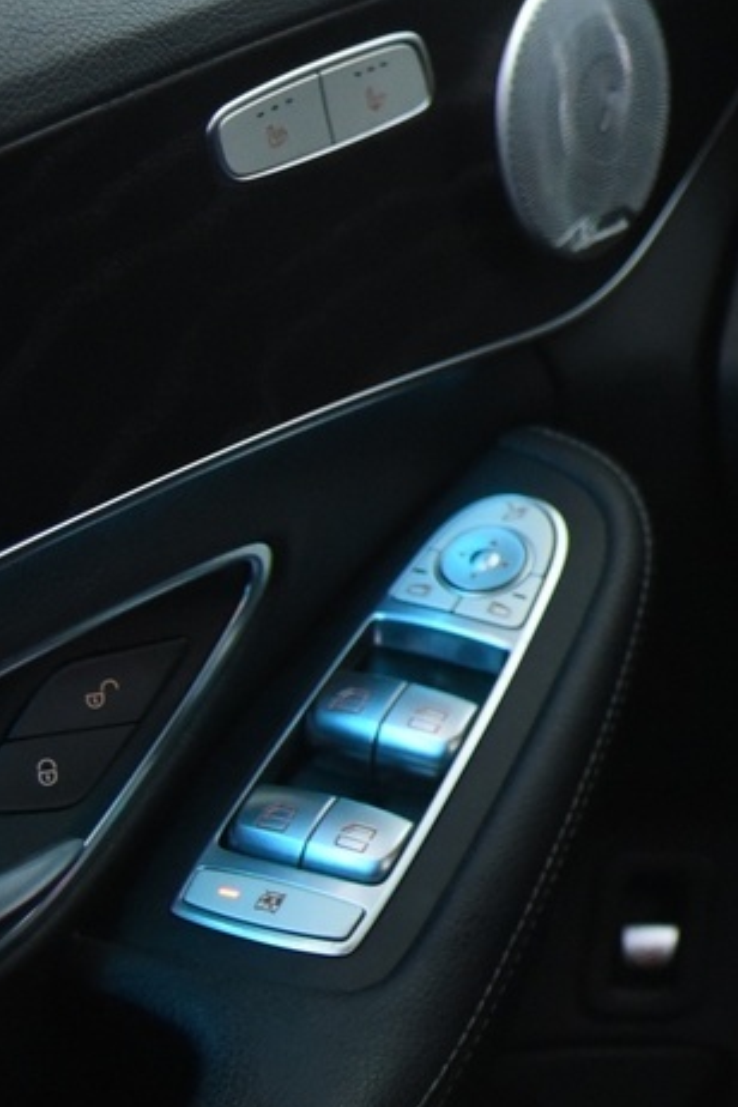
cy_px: 125
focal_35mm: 84
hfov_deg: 12.7
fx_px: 2583
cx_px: 1766
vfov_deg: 23.6
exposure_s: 1/20
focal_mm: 24
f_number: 4
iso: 4000
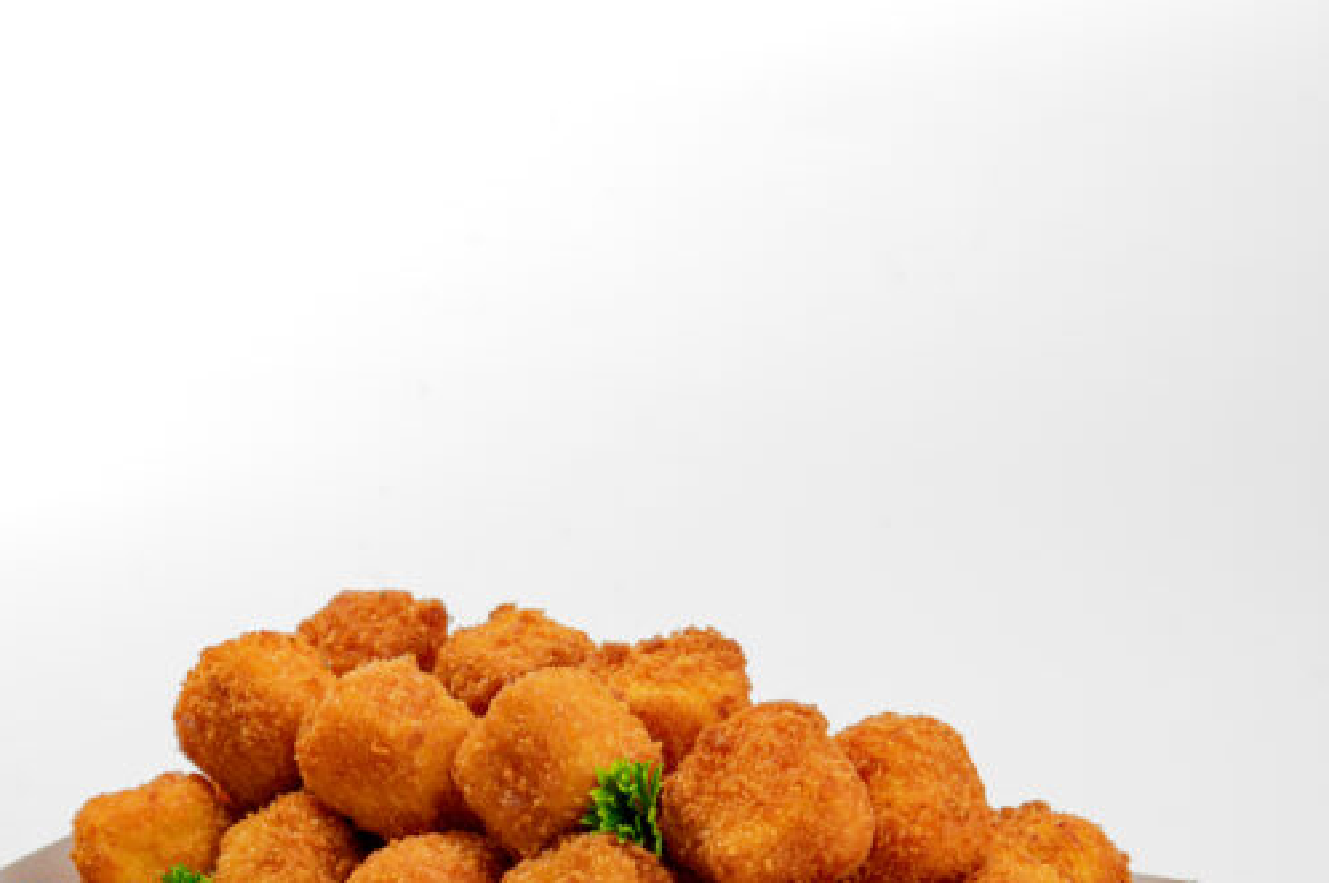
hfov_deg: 14.2
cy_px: 839
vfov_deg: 9.5
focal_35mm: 144
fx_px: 5311
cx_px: 358
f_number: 11
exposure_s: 1/250
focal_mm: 70
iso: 100
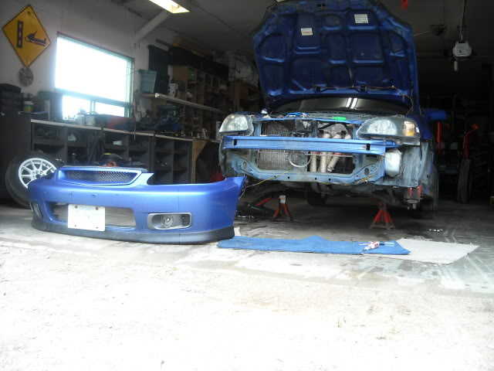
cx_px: 247
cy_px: 186
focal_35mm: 35
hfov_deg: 52.6
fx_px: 499
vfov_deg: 40.7
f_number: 2.8
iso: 175
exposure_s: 1/60
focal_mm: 5.7
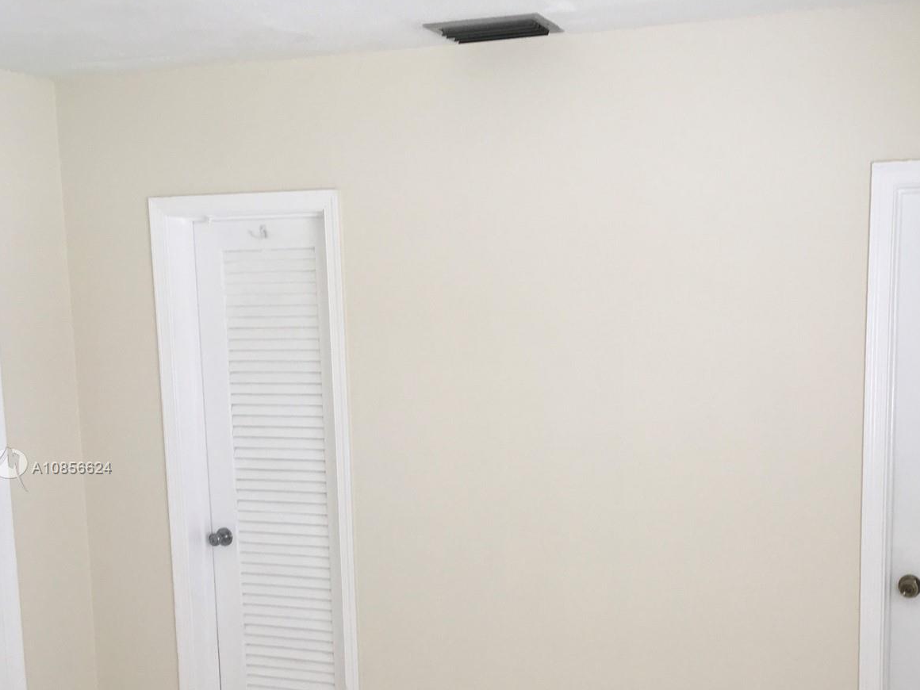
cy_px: 469
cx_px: 620
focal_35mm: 40
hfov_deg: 46.0
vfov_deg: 35.6
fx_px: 1063
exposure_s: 1/60
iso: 25
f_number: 2.2
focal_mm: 4.15
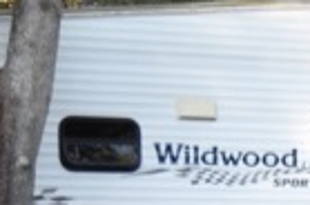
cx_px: 680
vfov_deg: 5.2
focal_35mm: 251
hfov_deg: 7.8
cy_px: 551
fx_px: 2155
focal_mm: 29
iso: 500
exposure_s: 1/125
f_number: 4.5
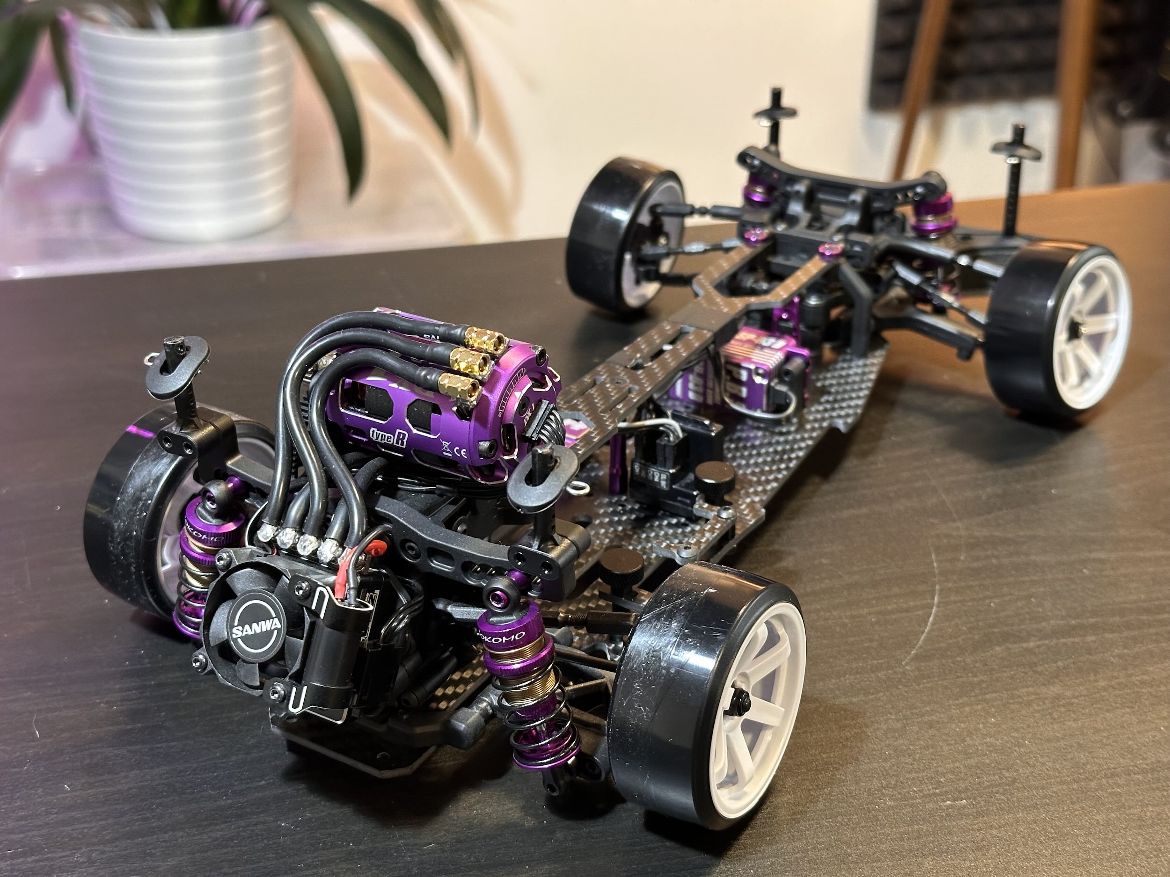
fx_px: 1622
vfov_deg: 30.3
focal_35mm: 48
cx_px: 585
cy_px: 438
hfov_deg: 39.7
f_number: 1.78
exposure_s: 1/33
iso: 320
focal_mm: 6.86
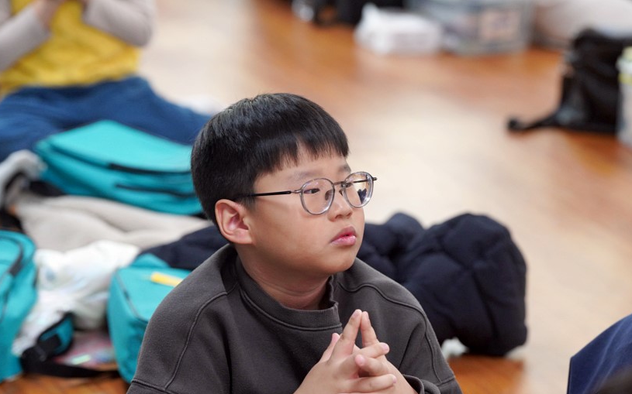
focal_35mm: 134
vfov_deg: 9.8
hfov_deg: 15.6
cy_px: 231
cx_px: 339
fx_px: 2308
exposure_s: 1/160
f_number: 4
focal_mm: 119
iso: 2500
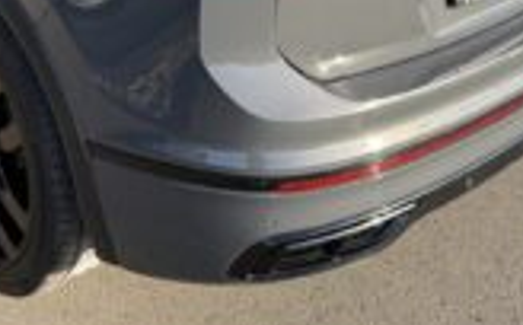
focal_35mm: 56
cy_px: -64
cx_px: 166
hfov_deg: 35.9
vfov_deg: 21.4
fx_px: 797
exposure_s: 1/858
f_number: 1.78
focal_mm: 6.76
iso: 100
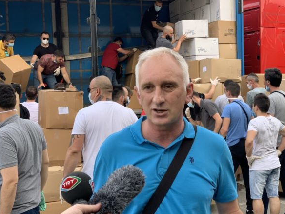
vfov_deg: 23.6
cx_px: 153
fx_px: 510
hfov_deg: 31.2
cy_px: 110
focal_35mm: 62
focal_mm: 6
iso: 40
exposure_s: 1/122
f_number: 2.4
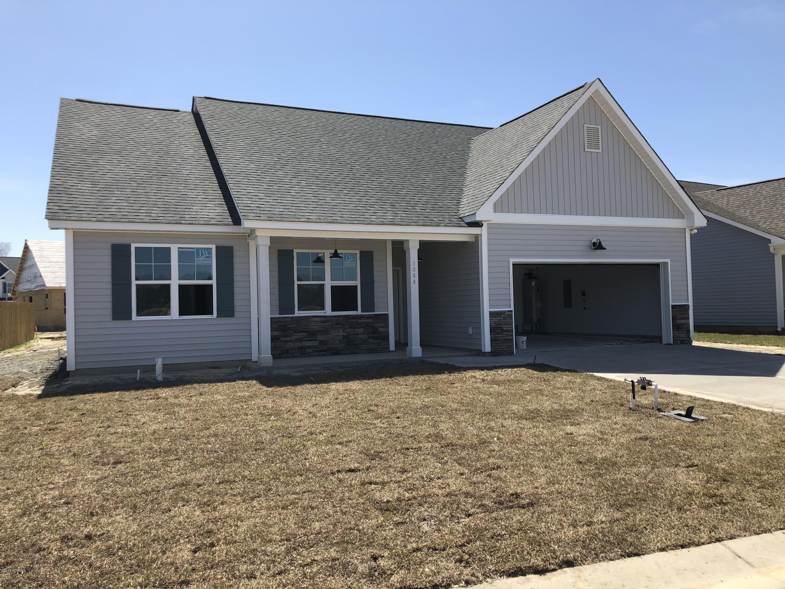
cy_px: 294
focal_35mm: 28
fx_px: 635
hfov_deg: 63.4
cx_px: 392
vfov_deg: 49.7
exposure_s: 1/1715
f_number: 1.8
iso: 20
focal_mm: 3.99
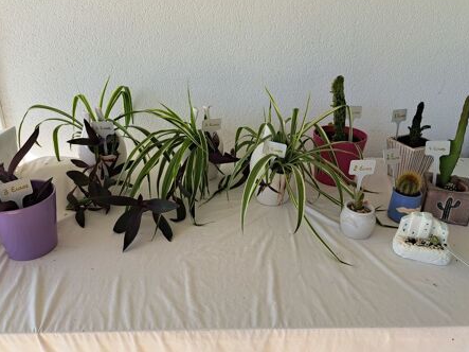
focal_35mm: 26
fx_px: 352
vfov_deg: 53.0
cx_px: 218
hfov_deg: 67.2
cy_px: 162
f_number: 1.8
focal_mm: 5.23
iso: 50
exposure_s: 1/236
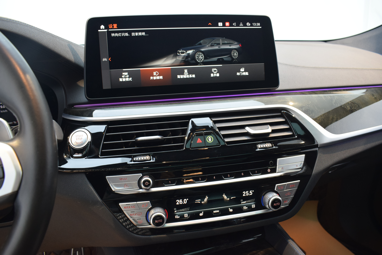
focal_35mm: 27
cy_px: 128
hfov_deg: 67.4
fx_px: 287
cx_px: 191
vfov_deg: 48.0
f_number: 5.6
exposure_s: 1/25
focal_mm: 18
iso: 1000
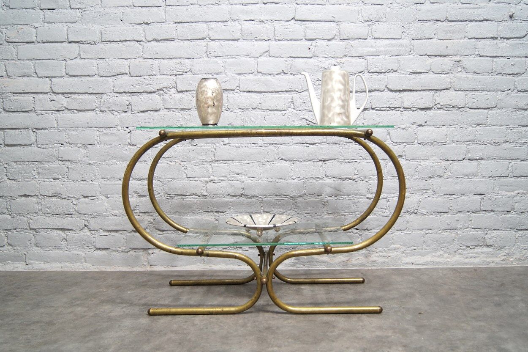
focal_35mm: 36
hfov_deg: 53.2
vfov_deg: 36.8
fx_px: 528
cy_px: 176
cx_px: 264
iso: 400
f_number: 4
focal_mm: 24
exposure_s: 1/40
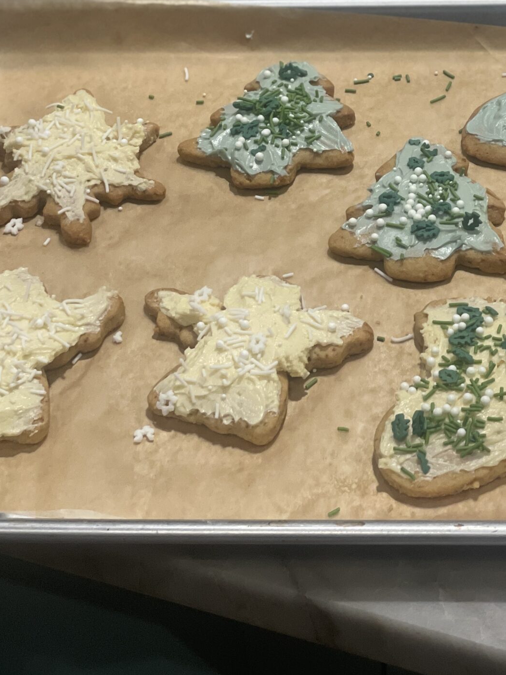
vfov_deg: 20.4
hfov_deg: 15.5
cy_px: 116
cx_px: 382
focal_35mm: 95
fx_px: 1851
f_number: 2
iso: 160
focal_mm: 6
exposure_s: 1/60
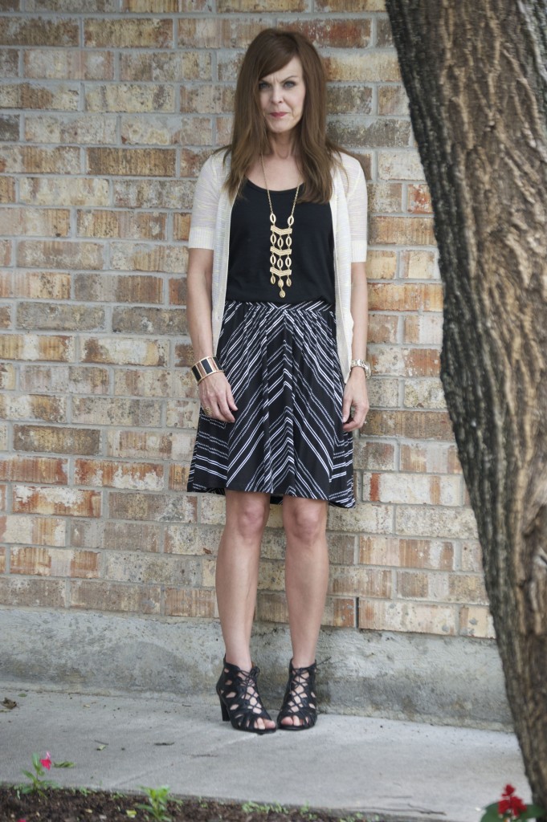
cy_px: 411
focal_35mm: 142
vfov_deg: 14.4
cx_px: 274
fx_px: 3253
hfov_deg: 9.6
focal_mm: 95
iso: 400
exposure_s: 1/200
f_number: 4.5
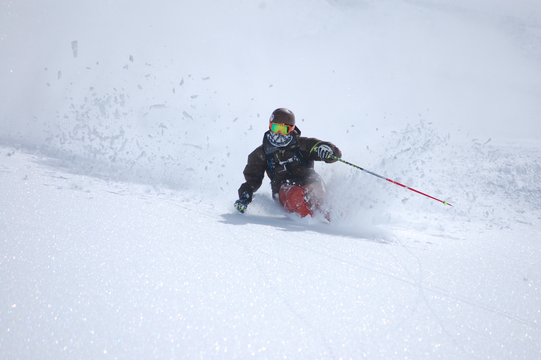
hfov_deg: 6.9
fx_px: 4504
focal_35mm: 300
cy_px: 180
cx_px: 270
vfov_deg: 4.6
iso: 400
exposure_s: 1/4000
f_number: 7.1
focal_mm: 200
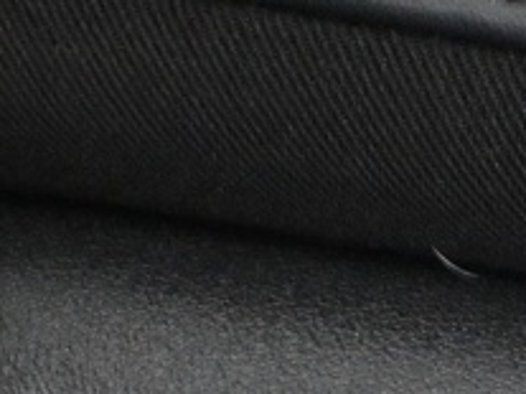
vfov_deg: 4.6
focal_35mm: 316
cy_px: 874
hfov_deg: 6.0
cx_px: 1298
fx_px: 4799
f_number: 4.5
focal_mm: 28
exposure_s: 1/25
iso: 4000
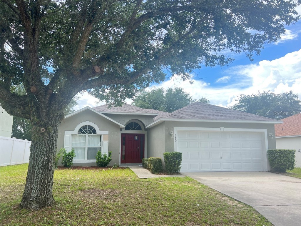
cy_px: 113
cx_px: 150
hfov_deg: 67.3
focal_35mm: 26
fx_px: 226
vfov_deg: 53.1
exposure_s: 1/957
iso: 50
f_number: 1.5
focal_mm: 5.7
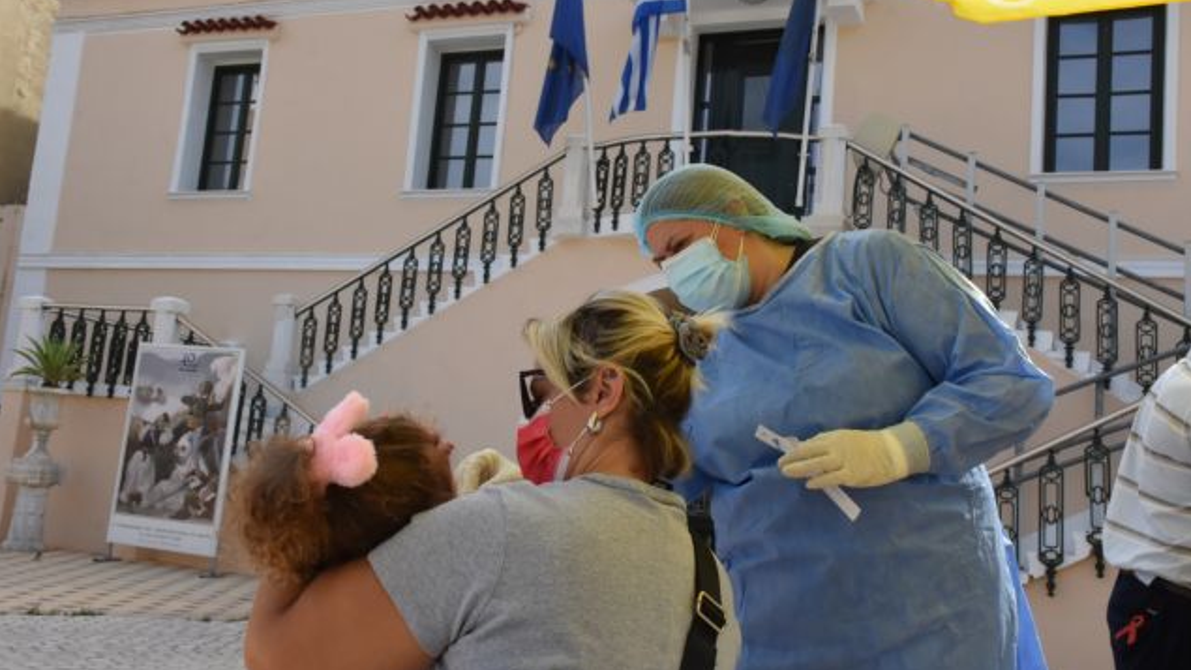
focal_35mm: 38
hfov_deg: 52.8
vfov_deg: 31.2
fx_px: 1200
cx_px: 598
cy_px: 301
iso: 800
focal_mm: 24
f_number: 13
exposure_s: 1/640
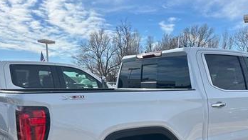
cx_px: 148
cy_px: 128
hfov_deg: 49.1
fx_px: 270
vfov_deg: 27.9
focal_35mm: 41
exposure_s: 1/3460
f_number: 1.5
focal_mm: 5.7
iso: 50
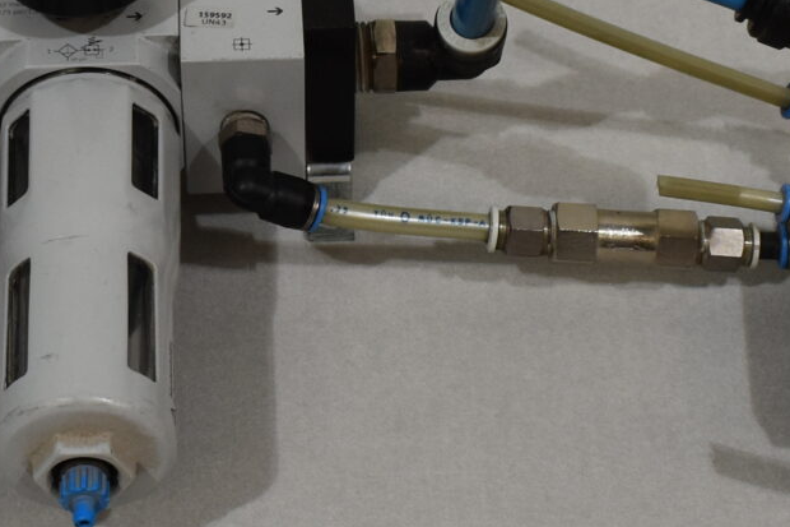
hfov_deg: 15.7
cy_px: 239
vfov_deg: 10.5
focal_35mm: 130
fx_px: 2853
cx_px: 293
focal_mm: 21
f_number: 5.6
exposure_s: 1/125
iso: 360
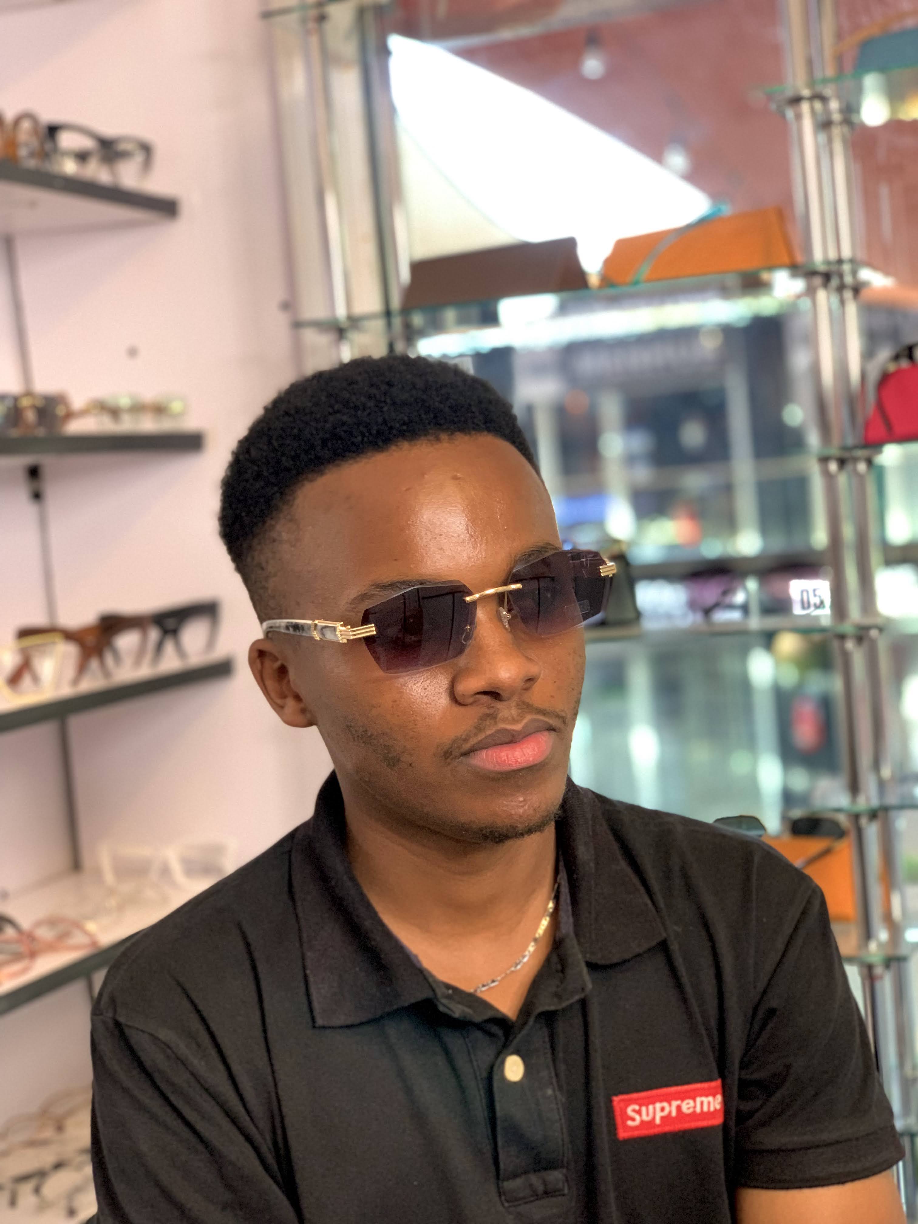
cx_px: 459
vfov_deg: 36.8
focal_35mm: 52
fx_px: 1839
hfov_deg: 28.0
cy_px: 612
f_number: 2.4
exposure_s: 1/60
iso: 250
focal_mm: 6
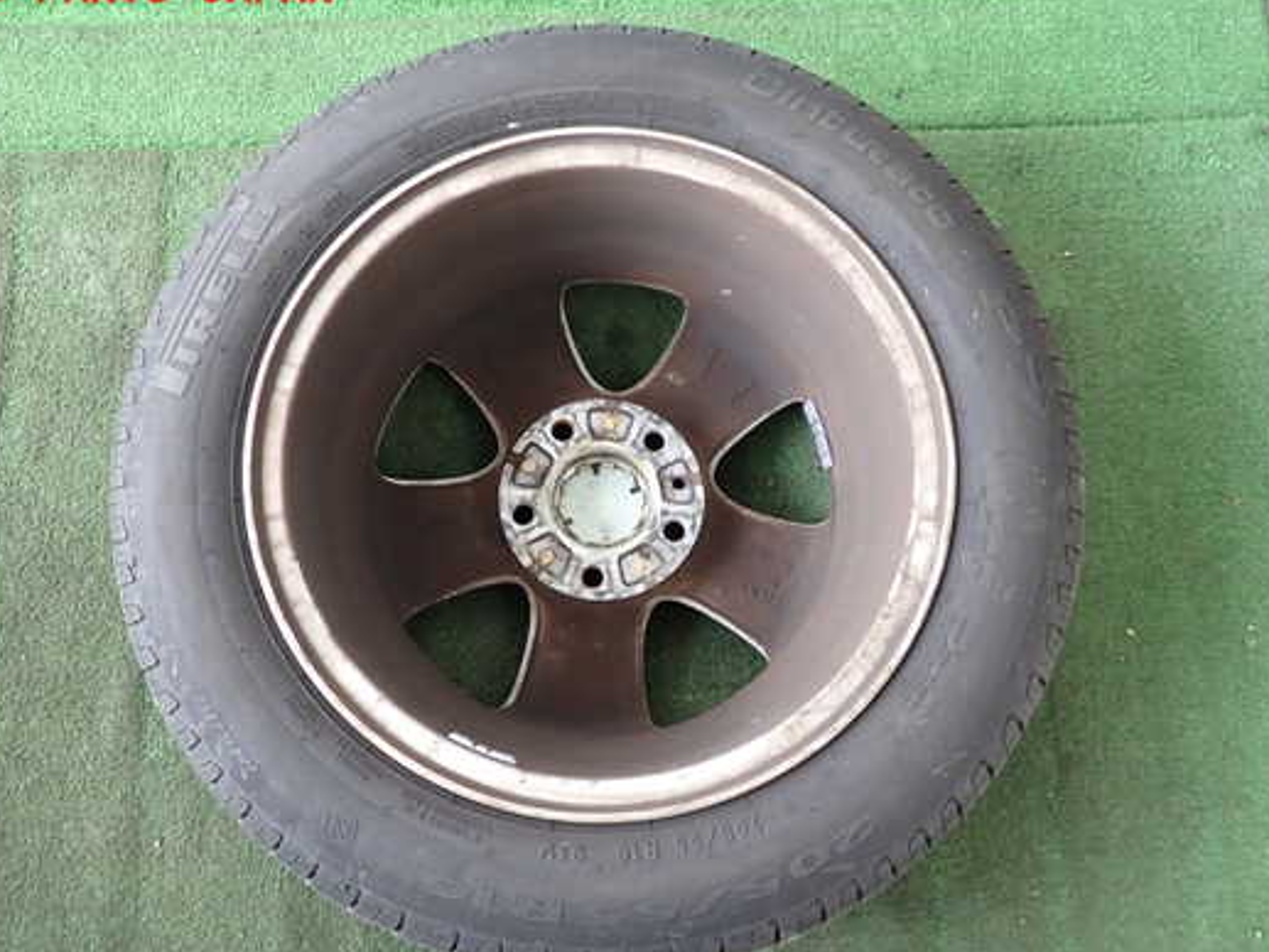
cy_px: 508
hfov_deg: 61.6
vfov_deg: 48.2
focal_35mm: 29
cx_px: 623
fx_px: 1063
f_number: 2
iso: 200
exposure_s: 1/40
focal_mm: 4.5
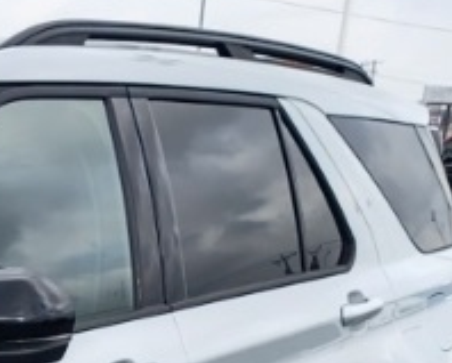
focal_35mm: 126
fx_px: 1688
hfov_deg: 13.6
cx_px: -363
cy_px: 769
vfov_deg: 11.0
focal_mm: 4.68
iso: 100
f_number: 1.7
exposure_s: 1/295
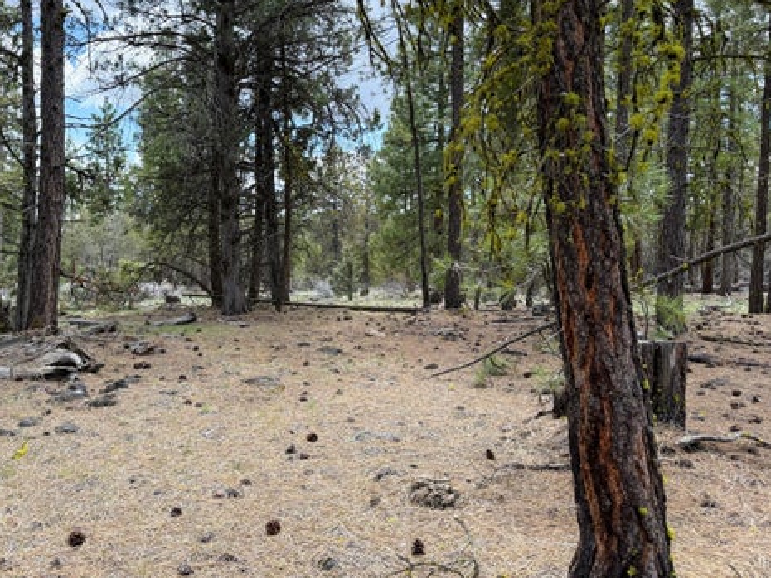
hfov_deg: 54.7
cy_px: 257
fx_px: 735
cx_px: 285
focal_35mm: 33
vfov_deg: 42.9
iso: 100
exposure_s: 1/1464
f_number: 1.78
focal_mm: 6.76
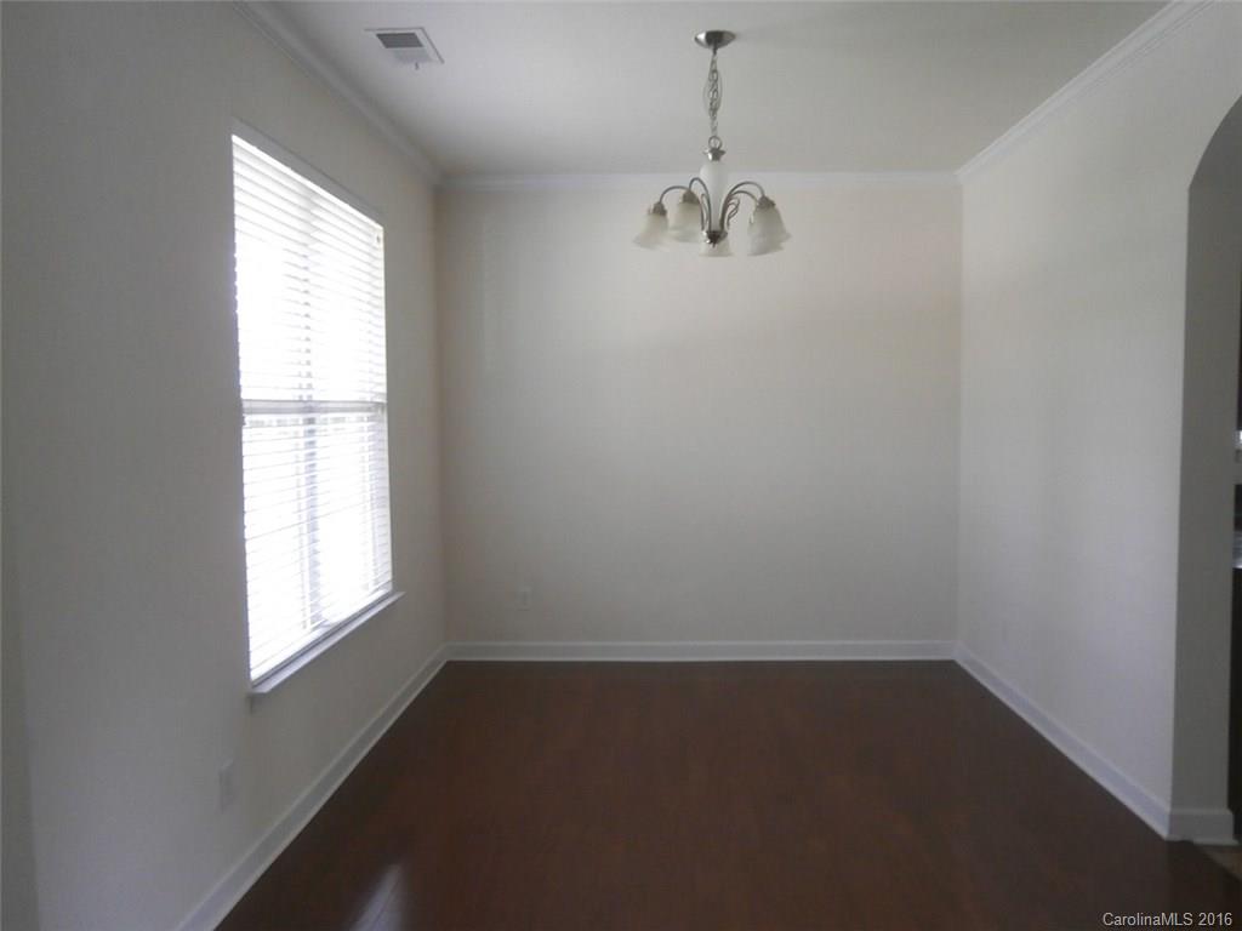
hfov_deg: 67.3
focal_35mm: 26
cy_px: 466
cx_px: 621
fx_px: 933
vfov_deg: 53.1
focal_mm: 4.7
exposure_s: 1/30
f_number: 2.8
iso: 160
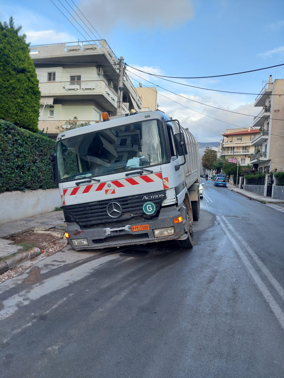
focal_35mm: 24
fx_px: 263
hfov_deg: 56.8
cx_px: 142
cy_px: 189
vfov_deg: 71.6
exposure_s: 1/131
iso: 40
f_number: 1.8
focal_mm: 5.23
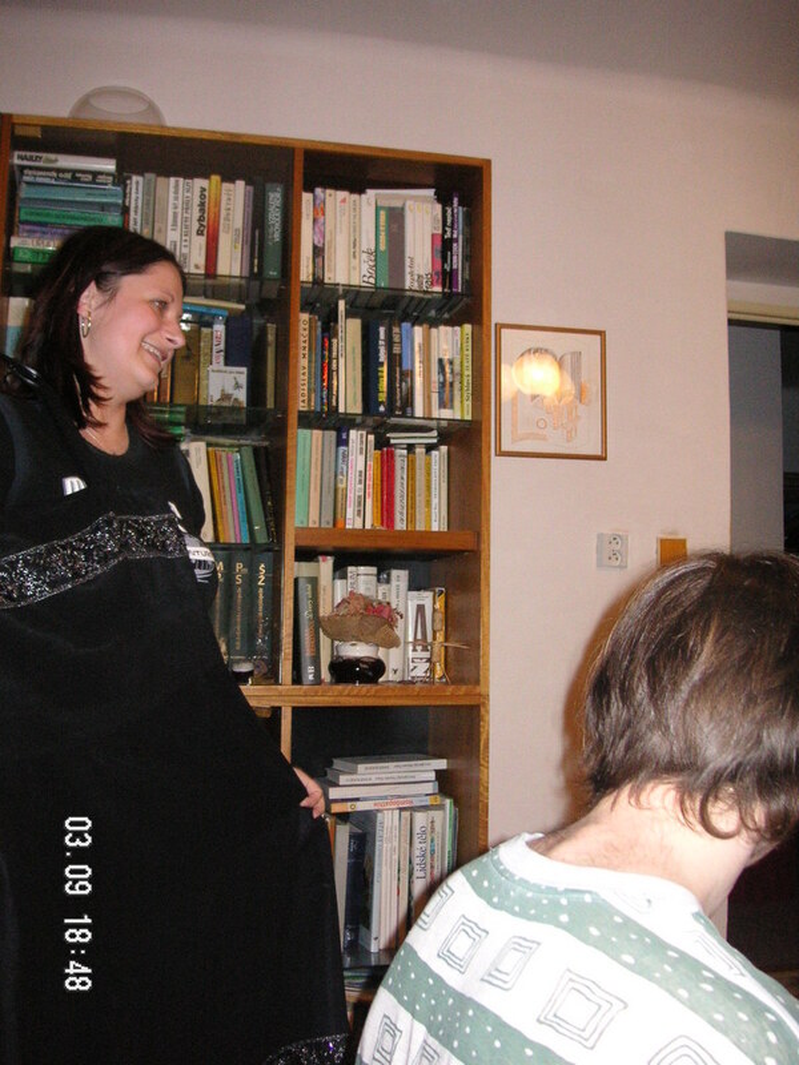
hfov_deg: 38.7
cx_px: 400
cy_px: 532
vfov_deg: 50.1
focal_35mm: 37
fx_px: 1139
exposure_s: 1/45
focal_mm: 6.1
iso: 160
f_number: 2.8
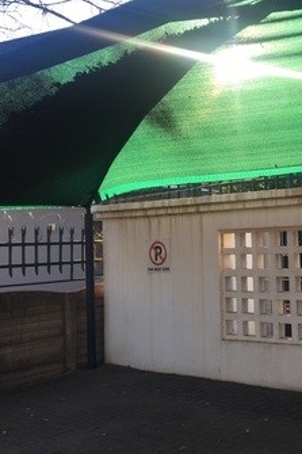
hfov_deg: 28.0
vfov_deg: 43.6
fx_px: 567
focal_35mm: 45
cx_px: 306
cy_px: 213
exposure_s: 1/278
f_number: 2.2
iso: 25
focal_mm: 4.15
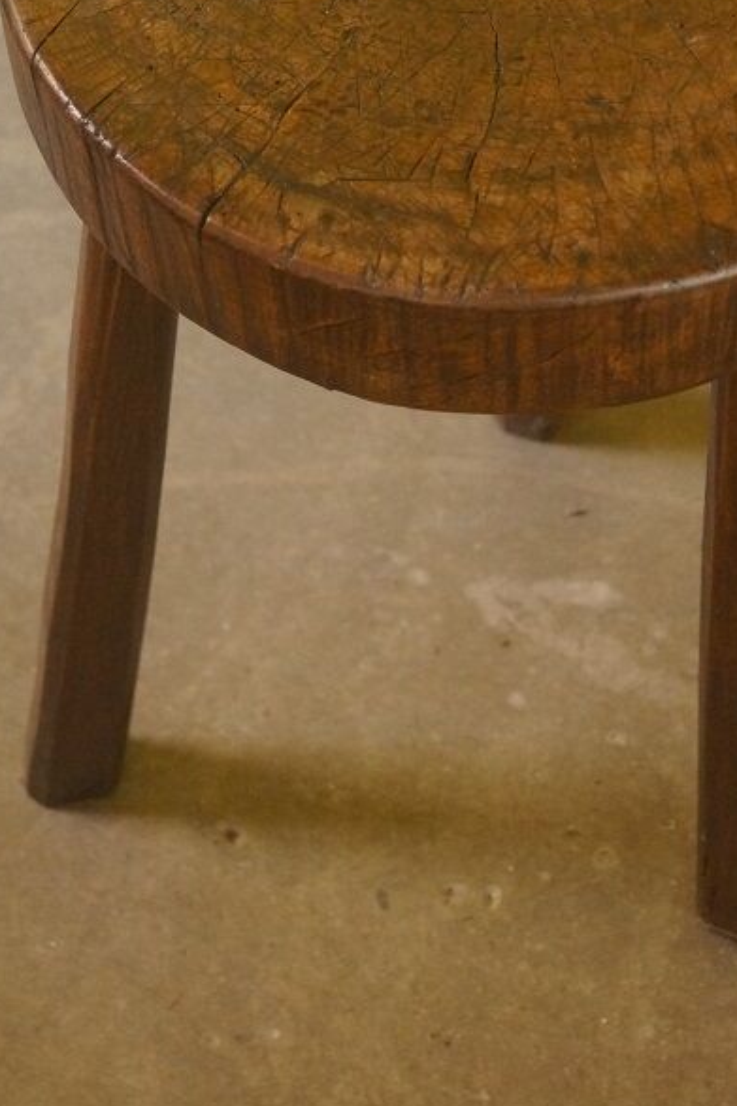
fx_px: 2673
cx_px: 500
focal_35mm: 87
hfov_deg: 15.7
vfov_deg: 23.0
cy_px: 204
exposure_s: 1/60
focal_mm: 35
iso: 2000
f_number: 4.5
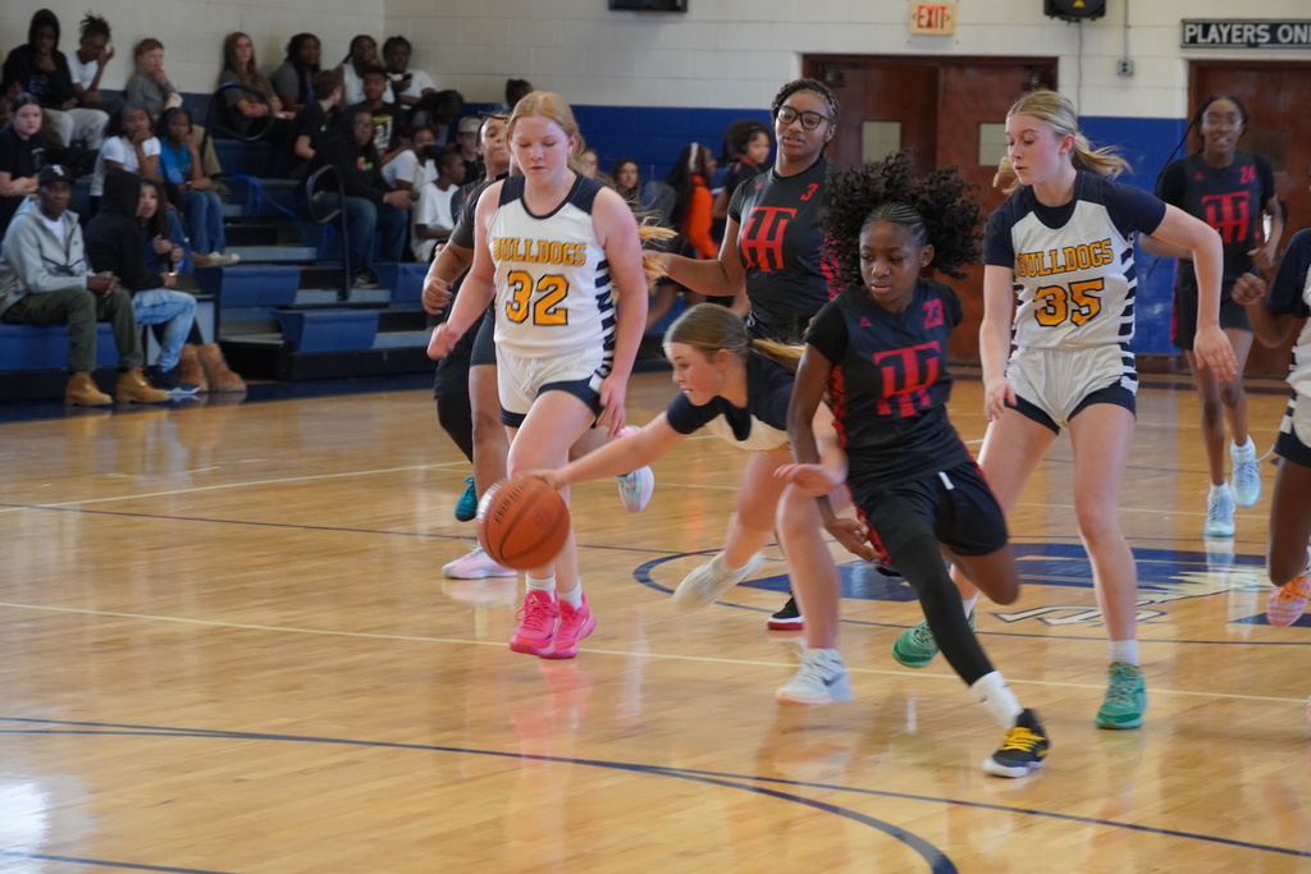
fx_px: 4206
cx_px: 656
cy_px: 437
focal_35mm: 116
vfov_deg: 11.9
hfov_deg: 17.7
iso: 2000
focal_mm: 77
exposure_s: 1/160
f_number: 5.6
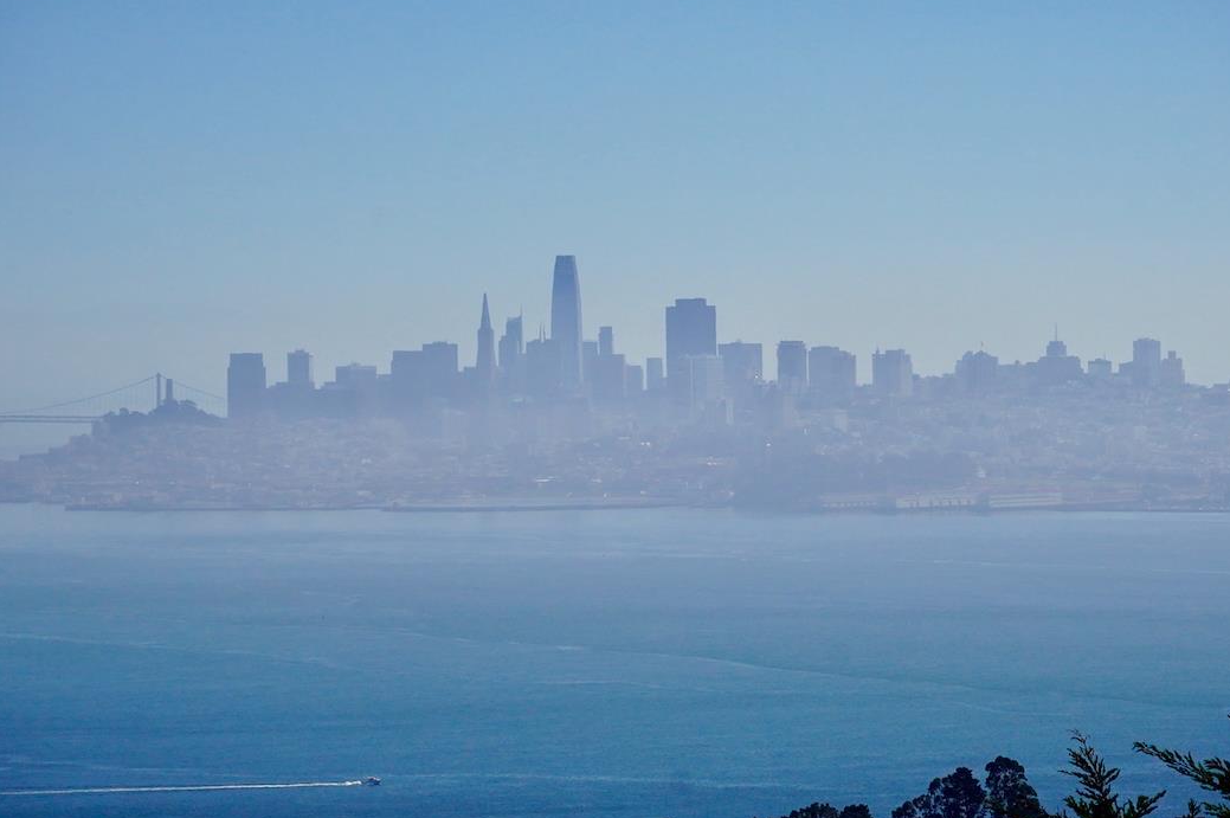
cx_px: 603
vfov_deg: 7.8
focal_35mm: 175
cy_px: 391
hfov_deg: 11.8
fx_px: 5974
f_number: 9
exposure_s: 1/3200
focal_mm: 95
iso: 640
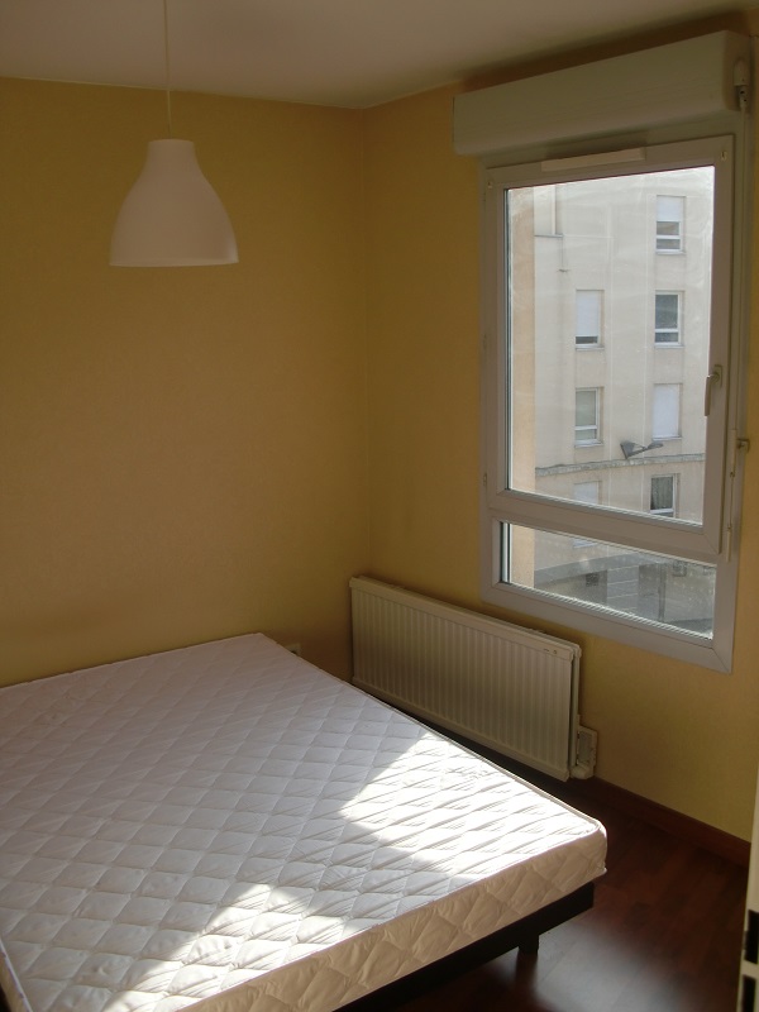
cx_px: 380
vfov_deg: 51.4
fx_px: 1052
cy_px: 506
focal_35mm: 36
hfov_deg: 39.7
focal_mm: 6.3
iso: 64
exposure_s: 1/320
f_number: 2.8
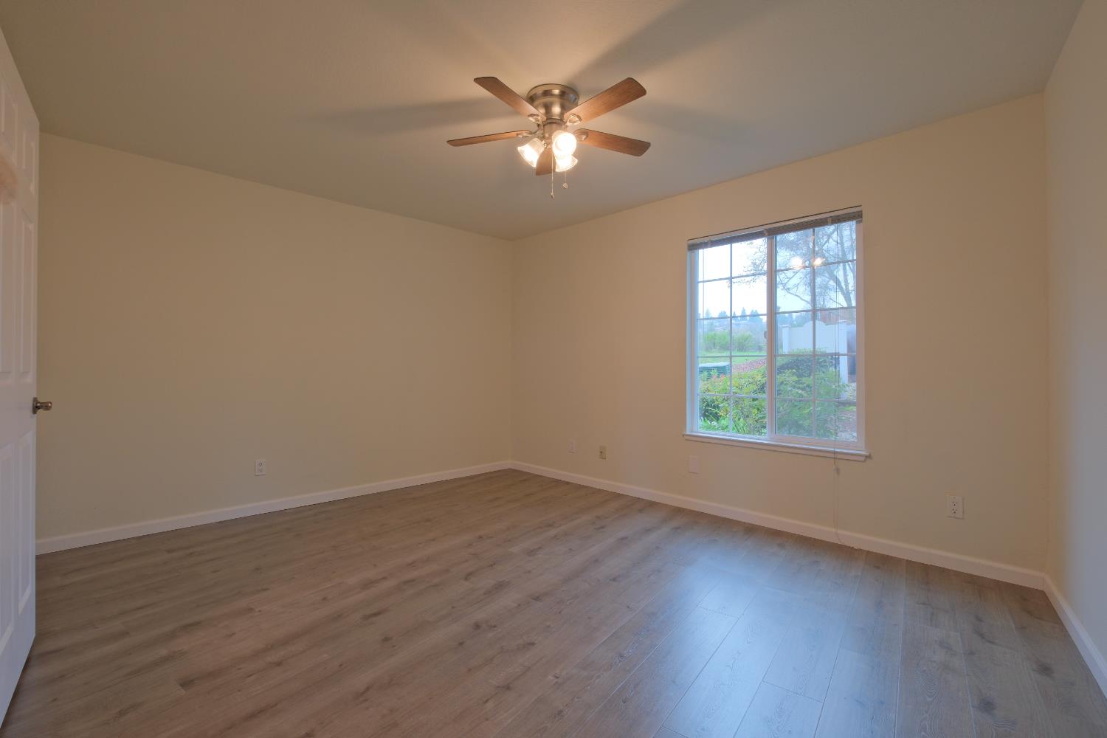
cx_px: 554
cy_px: 369
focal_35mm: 15
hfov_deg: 100.4
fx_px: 461
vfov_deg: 77.3
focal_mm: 10
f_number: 8
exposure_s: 1/7.5
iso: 500
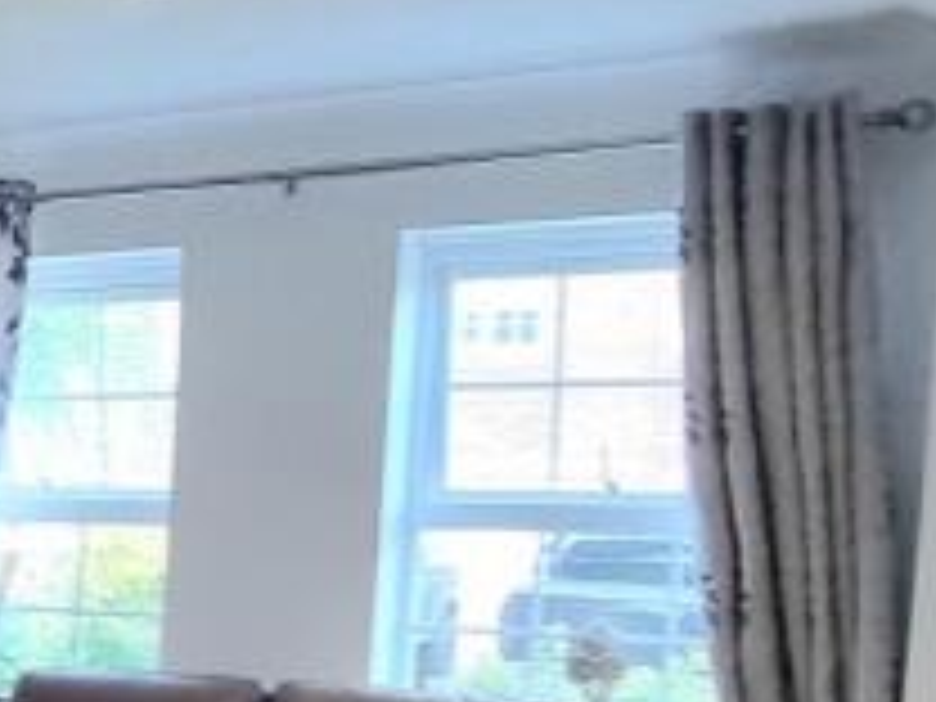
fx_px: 1731
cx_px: -540
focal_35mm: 64
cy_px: 616
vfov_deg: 22.4
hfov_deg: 23.1
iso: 400
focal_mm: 2.2
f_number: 2.2
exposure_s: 1/60.2
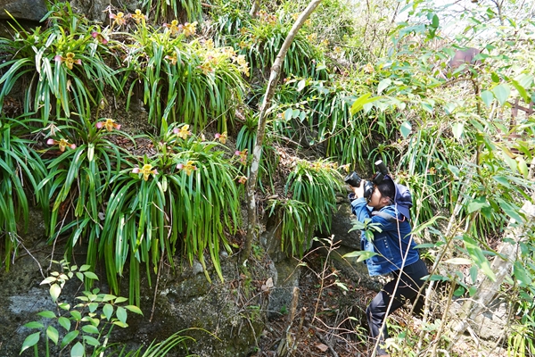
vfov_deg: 53.1
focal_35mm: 24
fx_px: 357
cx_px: 268
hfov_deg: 73.7
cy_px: 178
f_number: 2.4
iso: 100
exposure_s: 1/100
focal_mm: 8.8
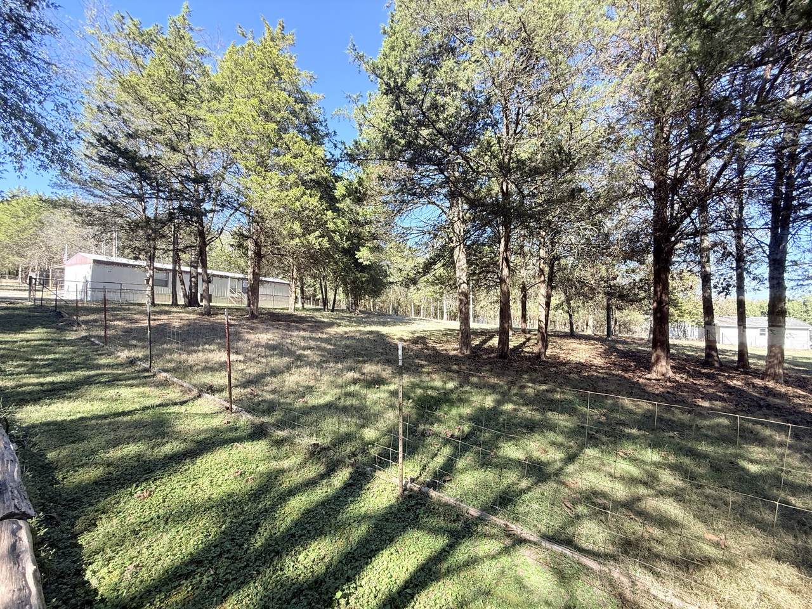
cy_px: 304
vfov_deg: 85.7
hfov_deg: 102.1
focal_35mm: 14
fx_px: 328
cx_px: 406
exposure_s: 1/294
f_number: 2.2
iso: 64
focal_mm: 2.22
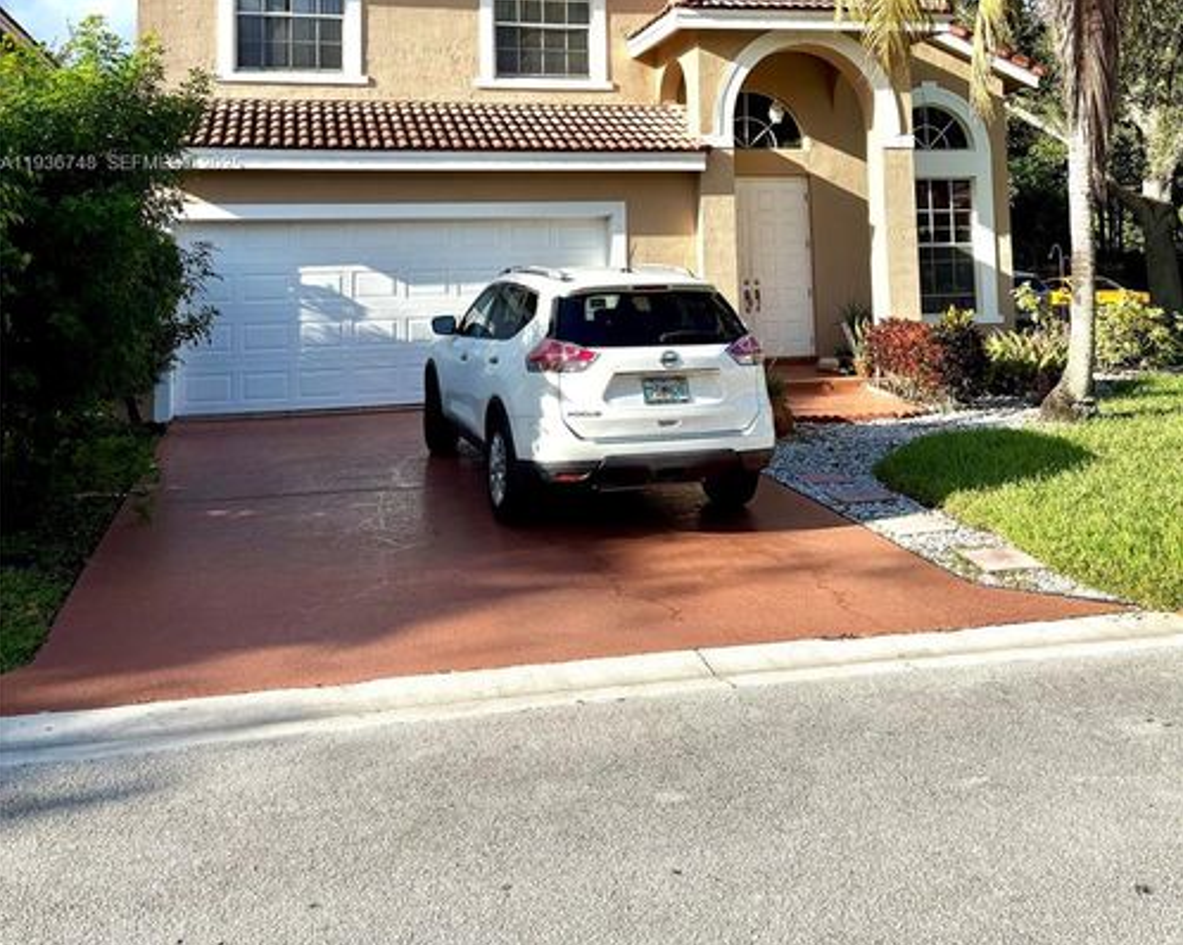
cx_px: 592
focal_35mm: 34
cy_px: 165
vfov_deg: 41.2
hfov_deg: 52.9
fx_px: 1190
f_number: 1.6
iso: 50
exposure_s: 1/2151
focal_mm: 5.96
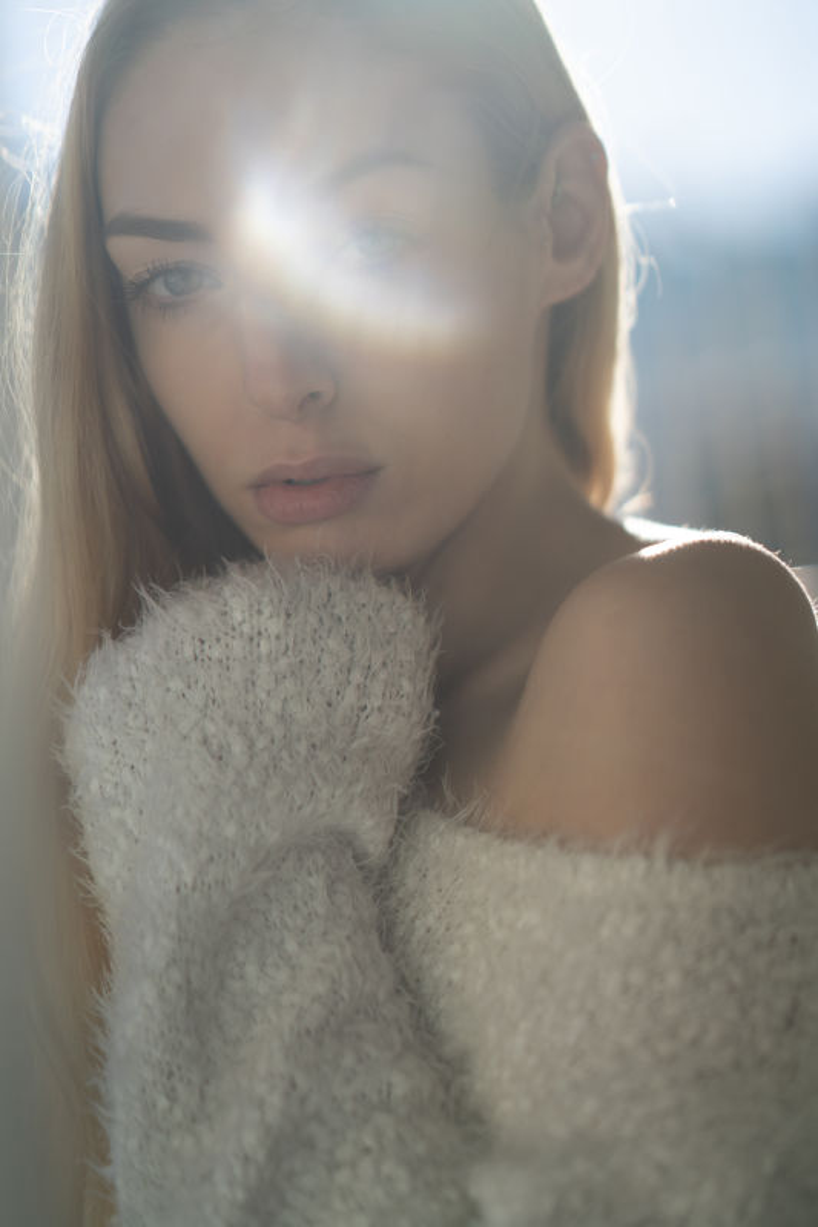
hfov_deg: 16.1
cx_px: 409
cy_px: 614
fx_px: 2898
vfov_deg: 23.9
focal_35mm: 85
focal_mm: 85
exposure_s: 1/8000
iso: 250
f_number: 1.4
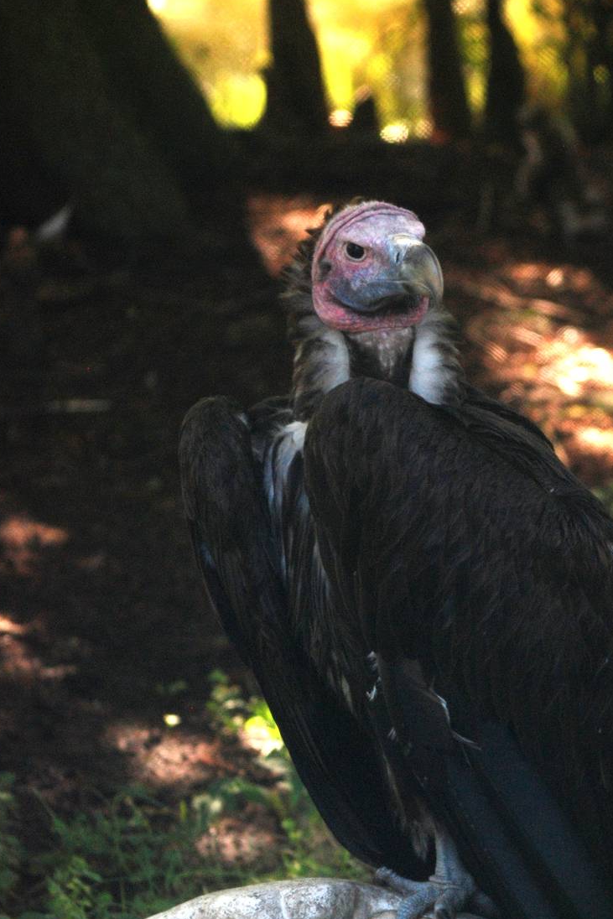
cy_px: 662
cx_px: 410
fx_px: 6715
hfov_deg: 5.2
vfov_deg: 7.8
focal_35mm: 263
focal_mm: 120
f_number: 4
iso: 400
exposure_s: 1/160
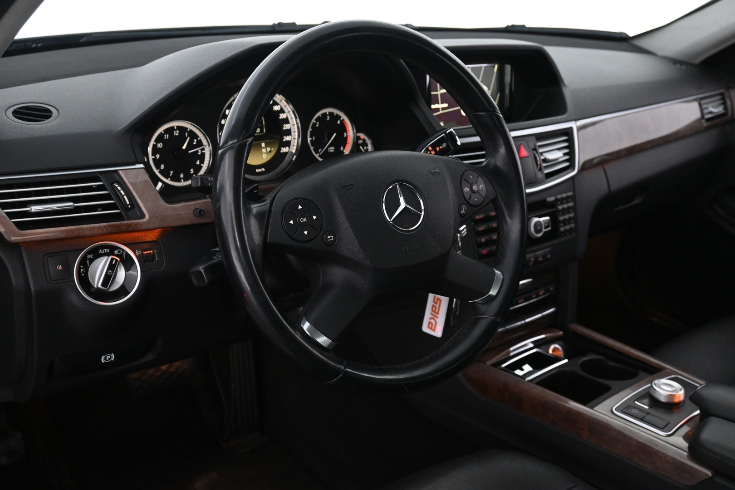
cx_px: 368
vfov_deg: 38.4
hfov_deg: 55.1
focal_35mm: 34
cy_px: 245
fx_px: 704
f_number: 4.2
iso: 2500
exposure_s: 1/40
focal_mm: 23
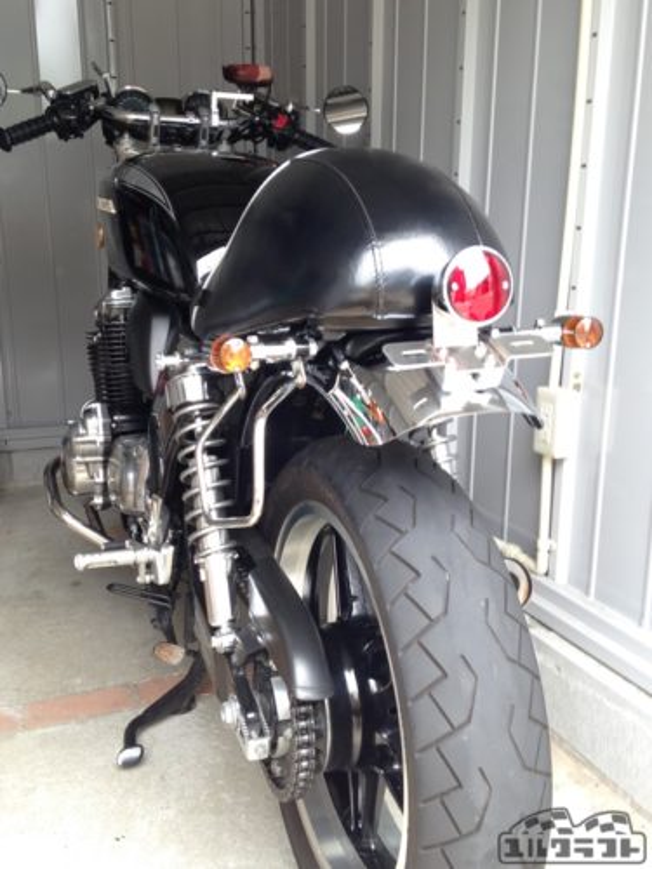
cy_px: 434
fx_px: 829
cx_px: 326
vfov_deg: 55.4
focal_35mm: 33
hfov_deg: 42.9
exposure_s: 1/60
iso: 50
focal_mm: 4.12
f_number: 2.4
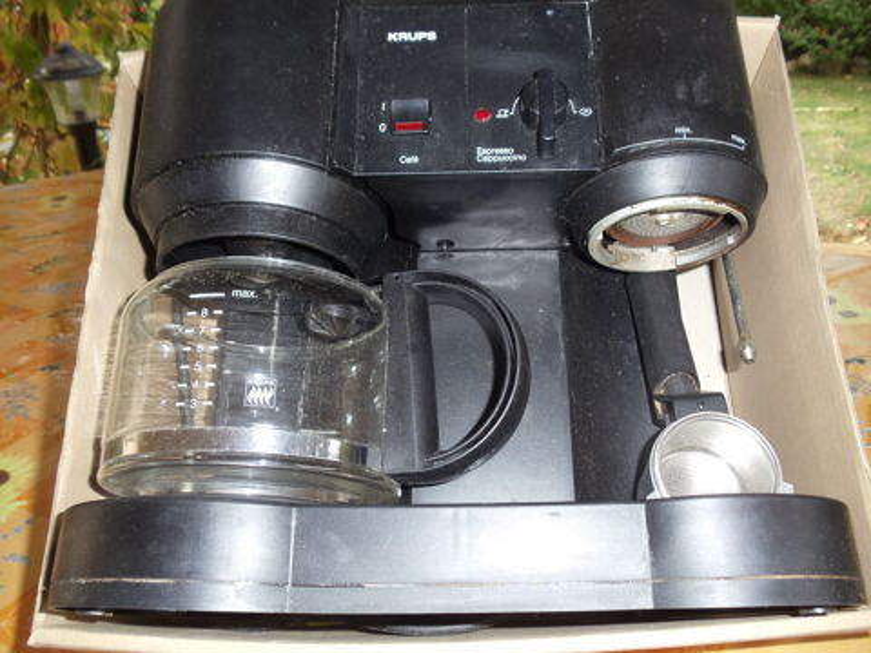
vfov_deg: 32.9
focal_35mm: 44
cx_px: 436
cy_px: 326
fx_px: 1107
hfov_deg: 42.9
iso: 80
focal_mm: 6
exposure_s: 1/30
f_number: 3.5
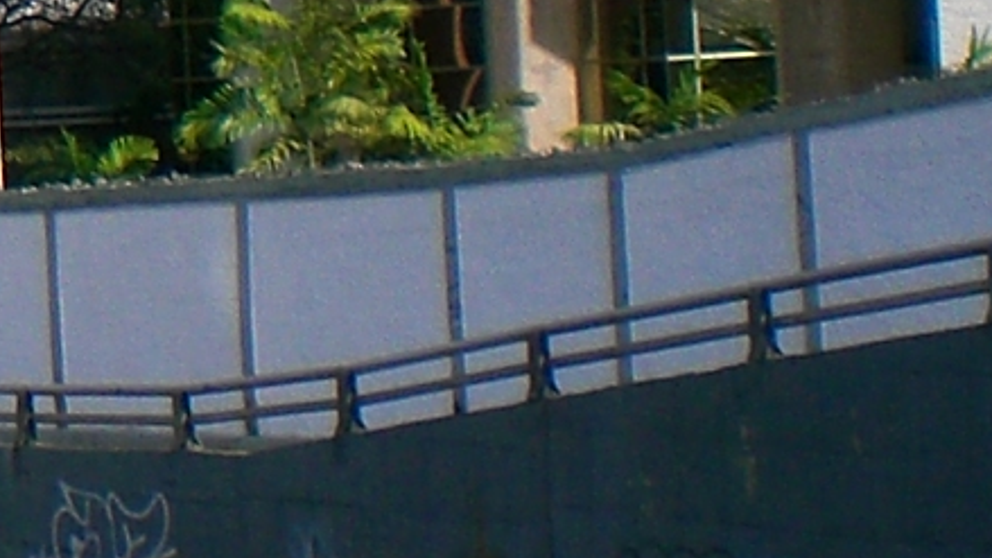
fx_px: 5077
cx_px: -1295
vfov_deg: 6.3
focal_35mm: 193
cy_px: 160
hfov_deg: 9.9
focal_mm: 6.3
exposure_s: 1/320
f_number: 4.4
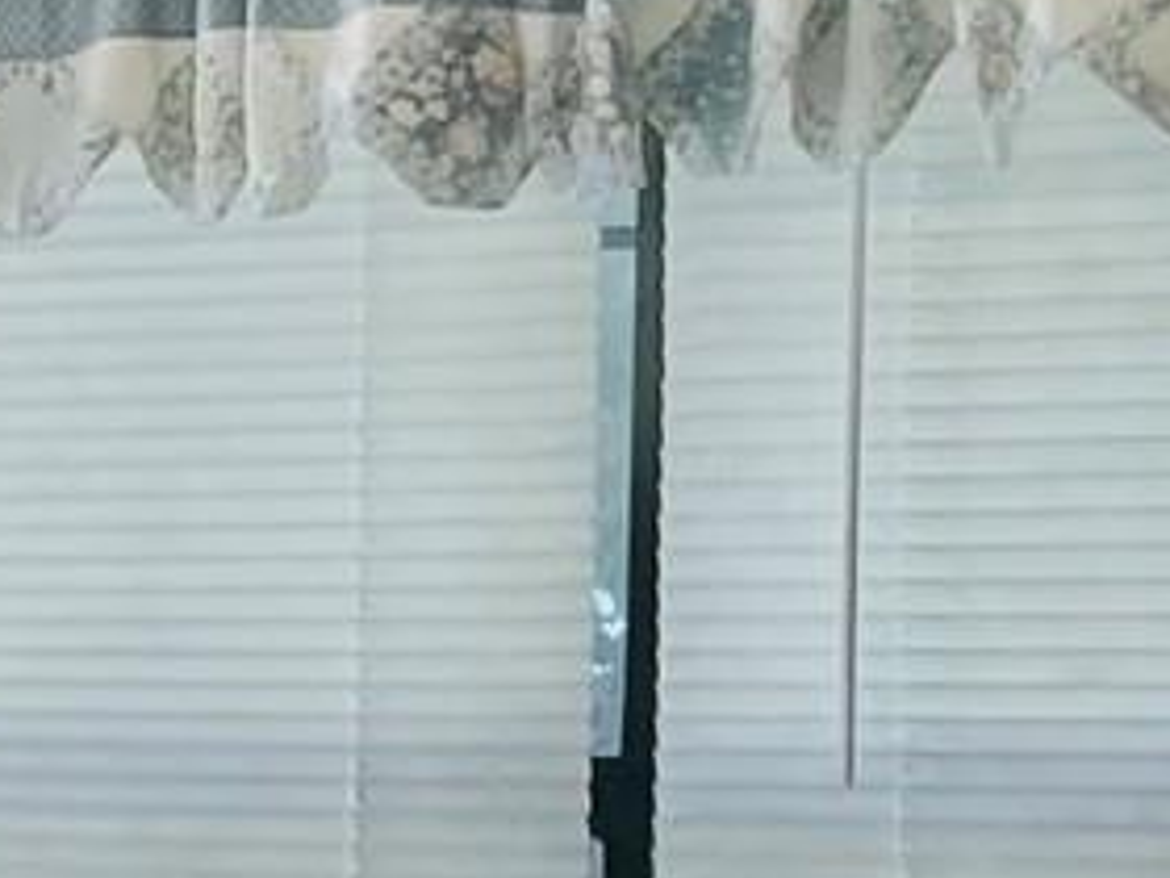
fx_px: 6422
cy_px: 1024
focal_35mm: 190
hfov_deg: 8.3
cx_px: -2666
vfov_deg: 7.8
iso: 32
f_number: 1.6
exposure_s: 1/151
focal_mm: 4.2
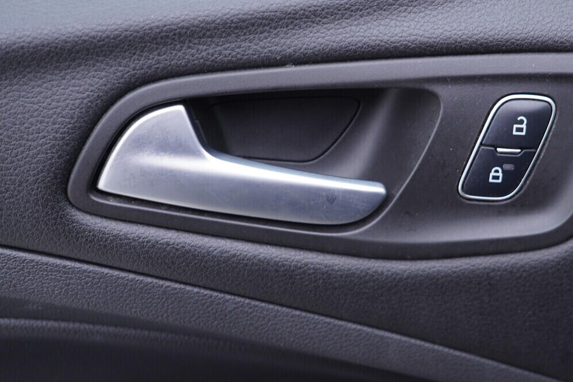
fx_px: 828
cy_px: 182
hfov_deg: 37.9
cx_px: 368
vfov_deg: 26.0
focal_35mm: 52
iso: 160
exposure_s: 1/40
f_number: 2.8
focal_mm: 24
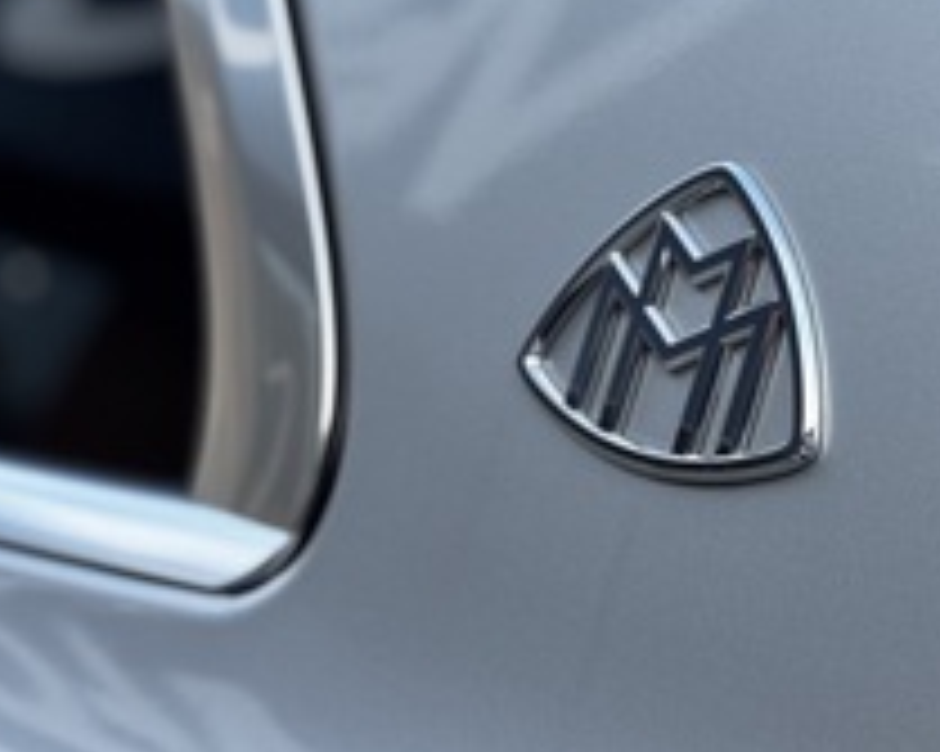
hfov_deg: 20.2
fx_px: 2614
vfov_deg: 16.3
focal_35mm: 94
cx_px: 729
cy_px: 286
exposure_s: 1/739
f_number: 1.78
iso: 64
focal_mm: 6.76
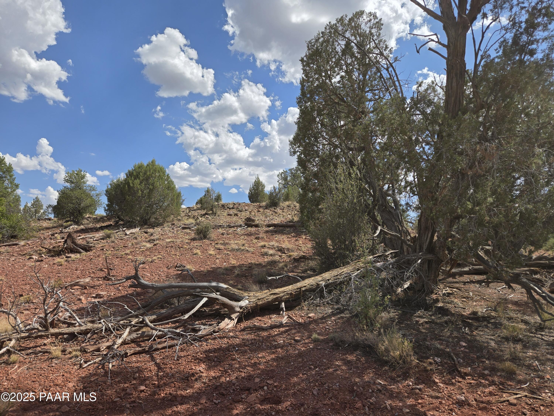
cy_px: 208
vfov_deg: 58.9
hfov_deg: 73.9
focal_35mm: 23
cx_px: 277
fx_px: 368
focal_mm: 5.4
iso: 25
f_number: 1.8
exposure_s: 1/1910
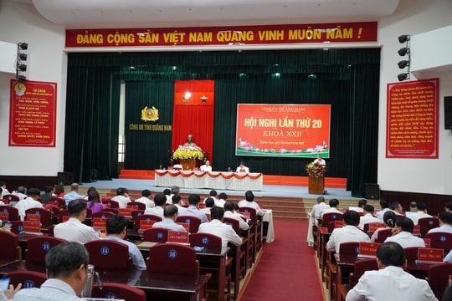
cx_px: 226
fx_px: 377
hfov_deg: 61.9
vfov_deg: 43.6
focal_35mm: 30
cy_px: 150
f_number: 4
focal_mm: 20
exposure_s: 1/160
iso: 2000
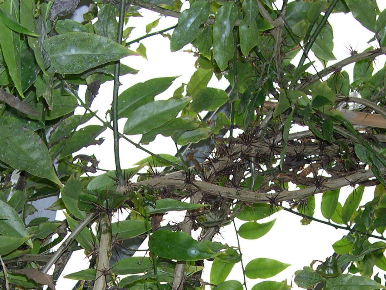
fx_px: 892
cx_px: 176
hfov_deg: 24.4
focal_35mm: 80
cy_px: 298
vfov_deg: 17.9
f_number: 2.8
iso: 100
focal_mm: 8
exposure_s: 1/149
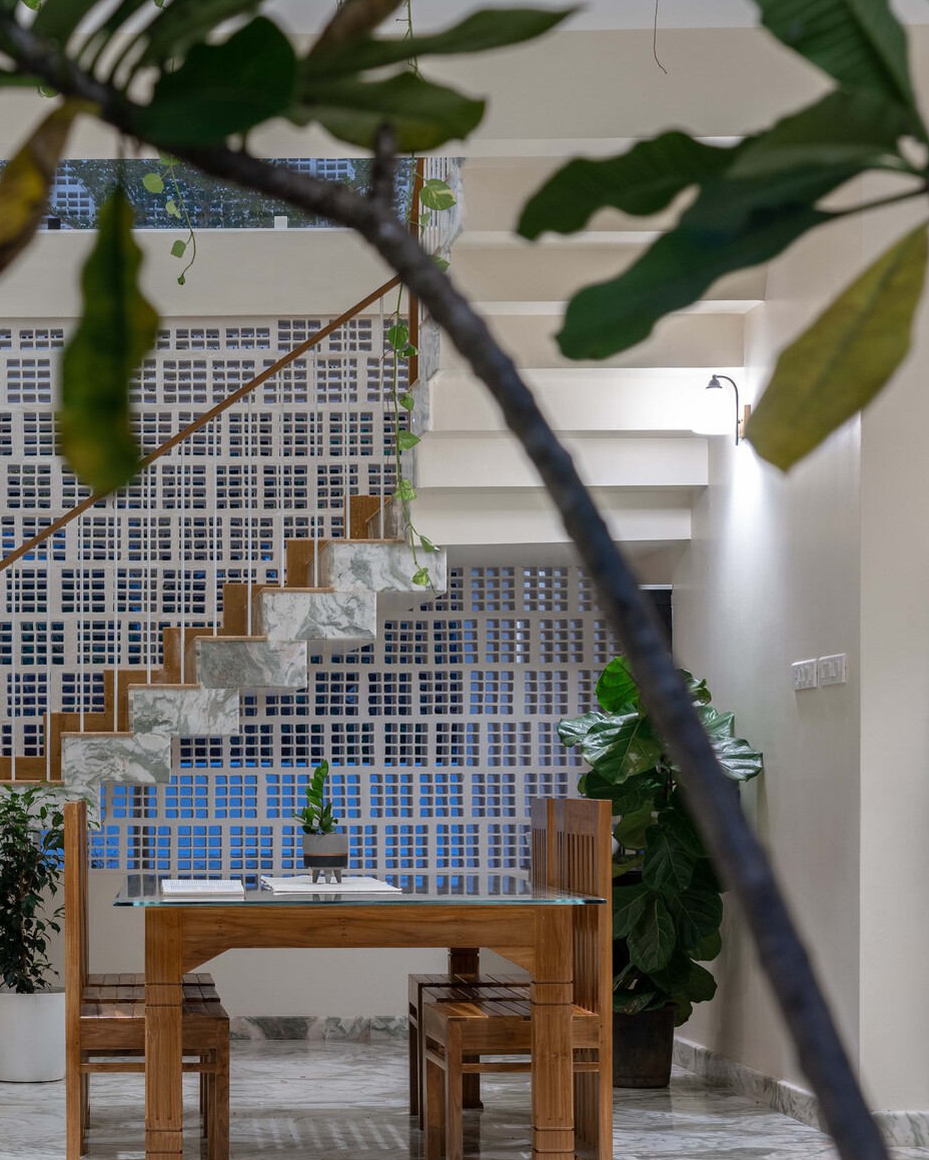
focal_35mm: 68
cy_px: 584
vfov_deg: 27.9
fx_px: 2336
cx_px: 129
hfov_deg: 22.1
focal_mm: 42
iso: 200
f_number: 6.3
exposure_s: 1/2.5
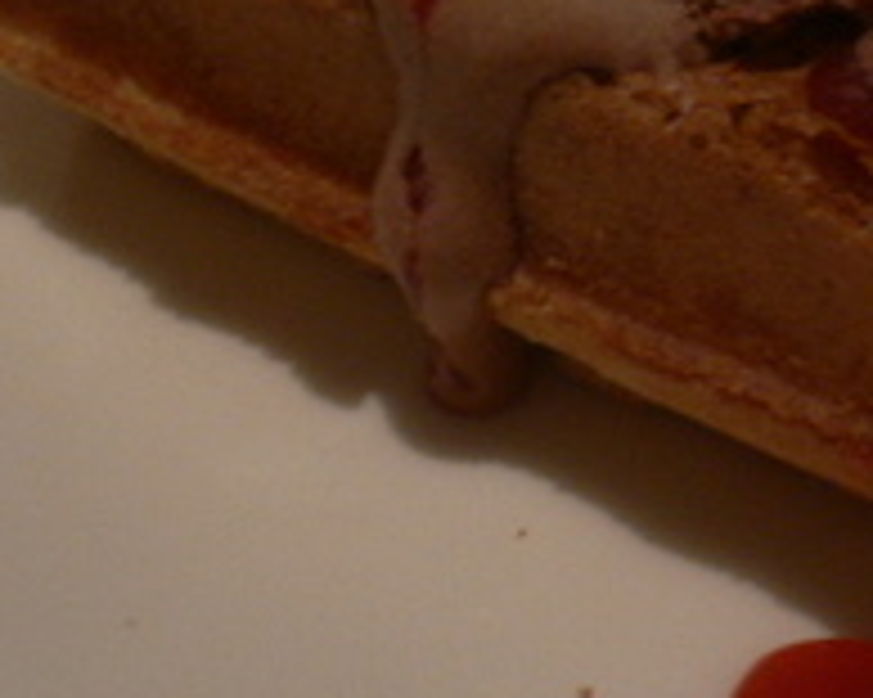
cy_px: -97
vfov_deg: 16.8
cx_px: 801
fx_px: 2273
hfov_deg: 21.2
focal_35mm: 88
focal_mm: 5.8
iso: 100
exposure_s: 1/8
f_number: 2.8
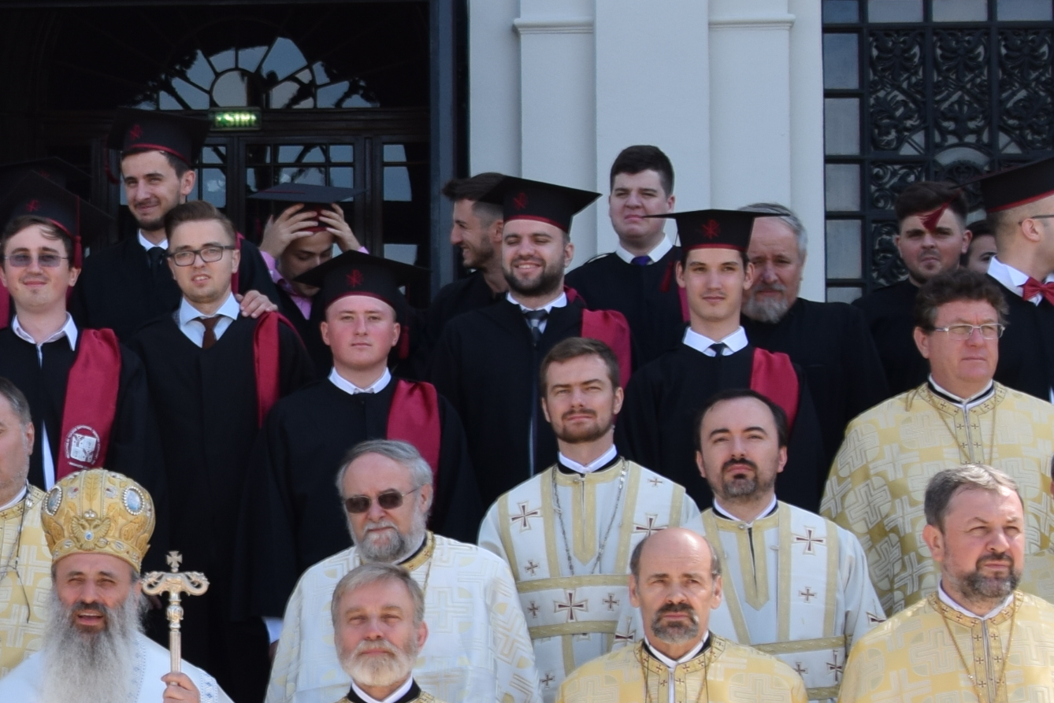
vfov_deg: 11.3
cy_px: 501
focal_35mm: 121
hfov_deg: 16.6
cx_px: 30
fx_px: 3544
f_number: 8
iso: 100
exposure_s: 1/125
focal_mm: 24
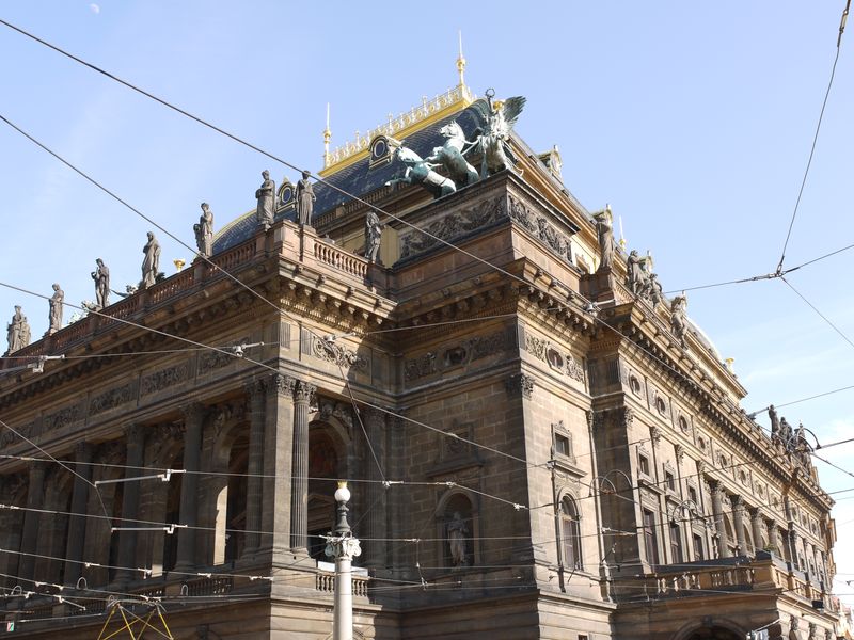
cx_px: 427
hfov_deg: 44.8
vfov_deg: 34.3
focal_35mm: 42
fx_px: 1036
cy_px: 320
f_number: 8
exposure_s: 1/100
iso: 100
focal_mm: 21
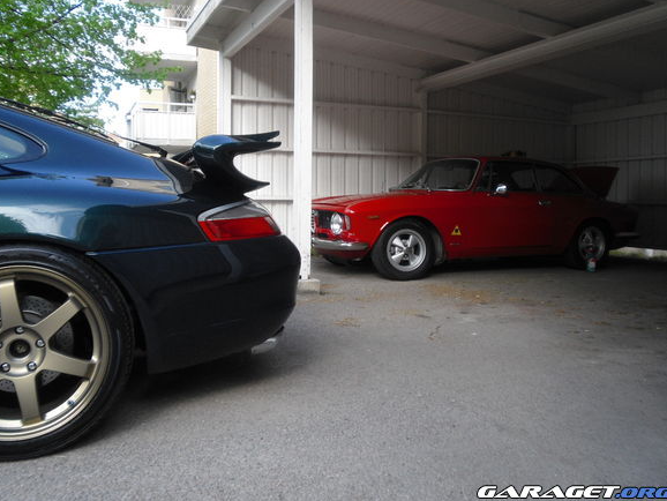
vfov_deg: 45.4
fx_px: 598
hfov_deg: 58.3
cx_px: 306
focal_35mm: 31
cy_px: 226
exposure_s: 1/320
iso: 100
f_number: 2.6
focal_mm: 4.65
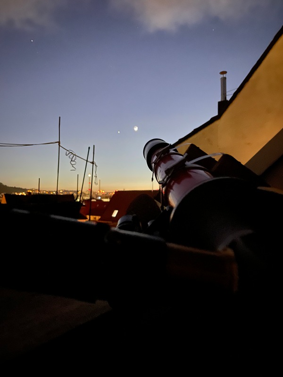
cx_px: 142
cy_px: 188
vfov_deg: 67.3
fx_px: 283
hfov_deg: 53.1
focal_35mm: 26
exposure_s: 1/2
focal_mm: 4.2
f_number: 1.6
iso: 1600
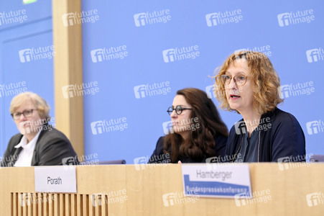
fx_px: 944
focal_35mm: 105
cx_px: 162
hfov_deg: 19.5
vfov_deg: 13.0
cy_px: 108
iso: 2500
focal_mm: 105
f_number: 5
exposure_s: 1/400
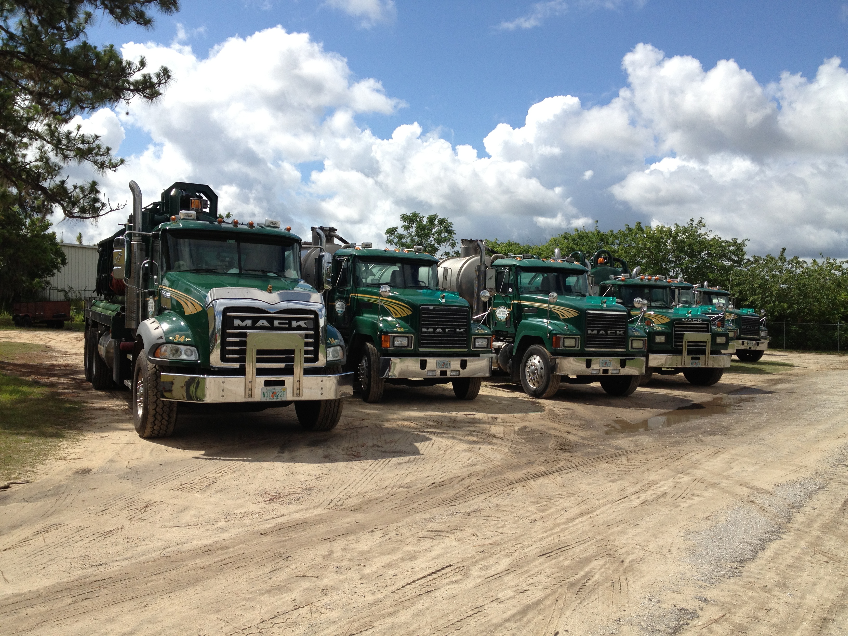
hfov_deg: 52.6
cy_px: 318
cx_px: 424
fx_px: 857
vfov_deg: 40.7
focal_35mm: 35
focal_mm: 4.28
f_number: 2.4
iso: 50
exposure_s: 1/2123
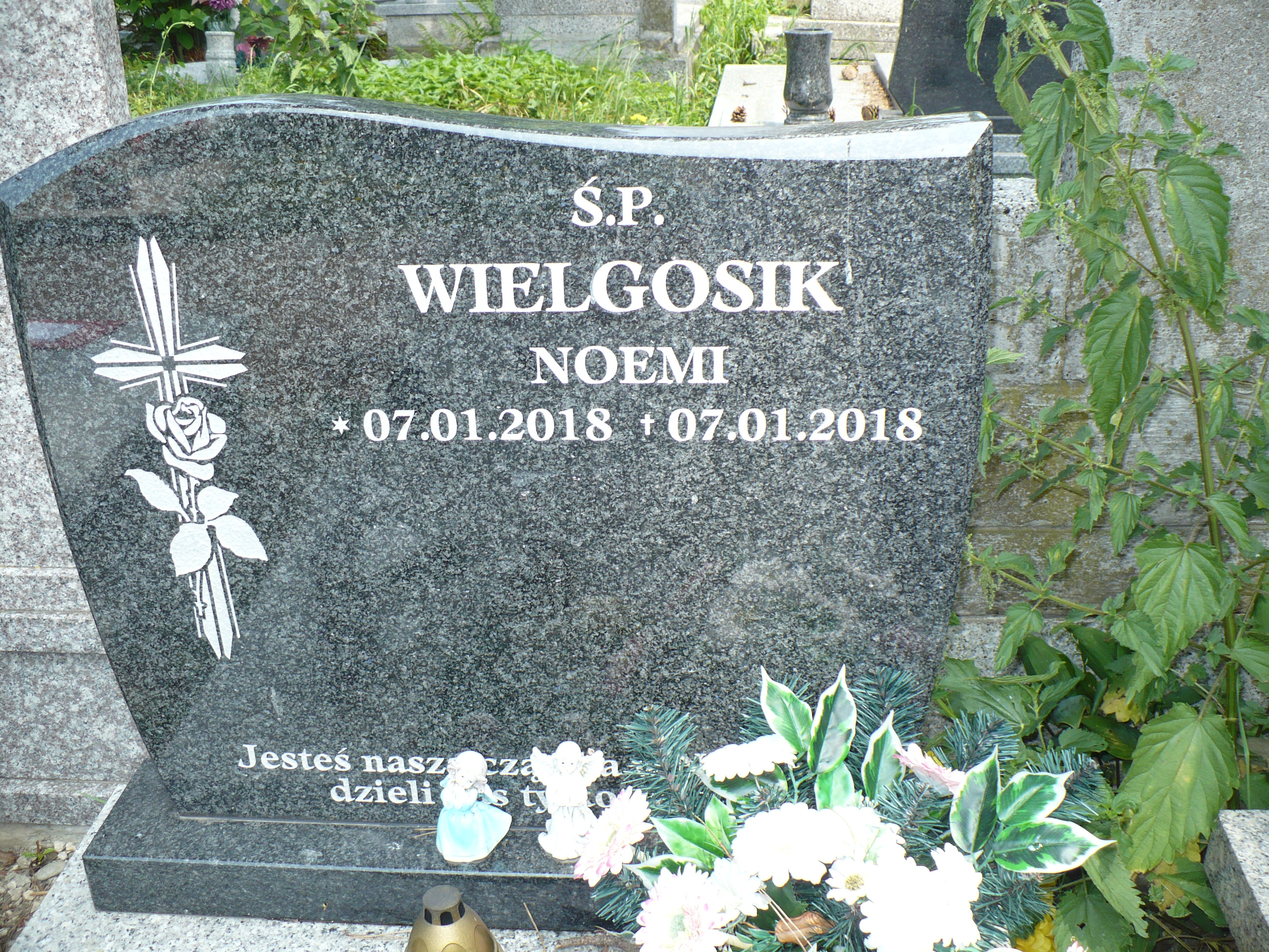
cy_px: 476
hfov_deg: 50.1
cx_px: 634
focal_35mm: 37
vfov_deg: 38.7
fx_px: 1356
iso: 100
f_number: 2.8
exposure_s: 1/250
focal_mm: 6.1
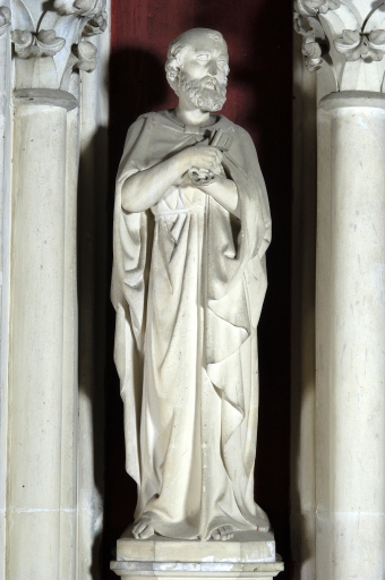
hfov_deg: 11.4
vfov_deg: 17.1
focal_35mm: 120
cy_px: 290
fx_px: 1930
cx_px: 192
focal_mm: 80
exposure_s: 1/40
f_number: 18
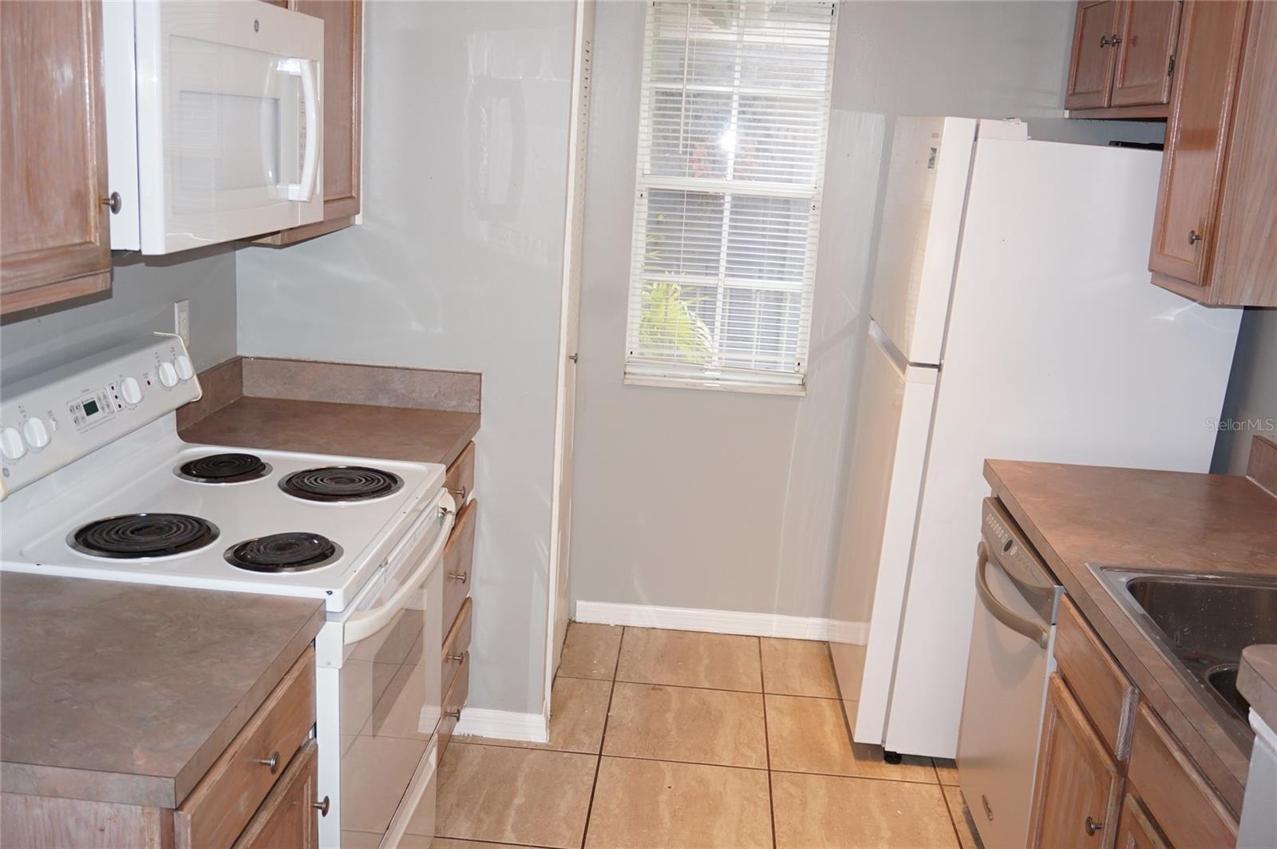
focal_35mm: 34
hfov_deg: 55.2
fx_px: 1222
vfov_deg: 38.3
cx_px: 638
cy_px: 424
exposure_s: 1/60
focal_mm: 23
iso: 500
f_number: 4.5
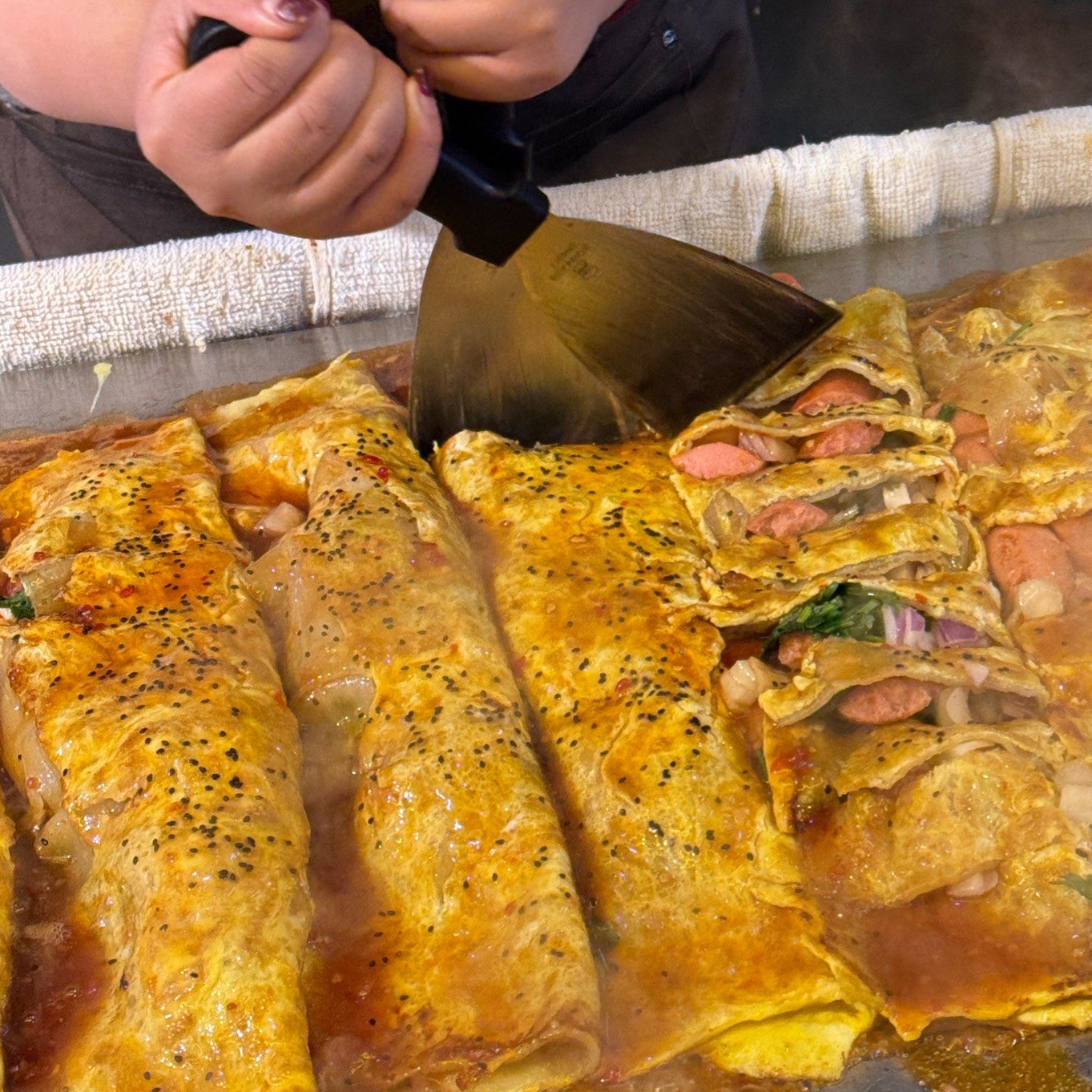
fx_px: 3034
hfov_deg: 20.3
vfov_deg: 20.4
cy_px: 454
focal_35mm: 85
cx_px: 752
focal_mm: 6.76
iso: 160
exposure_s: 1/100
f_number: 1.78
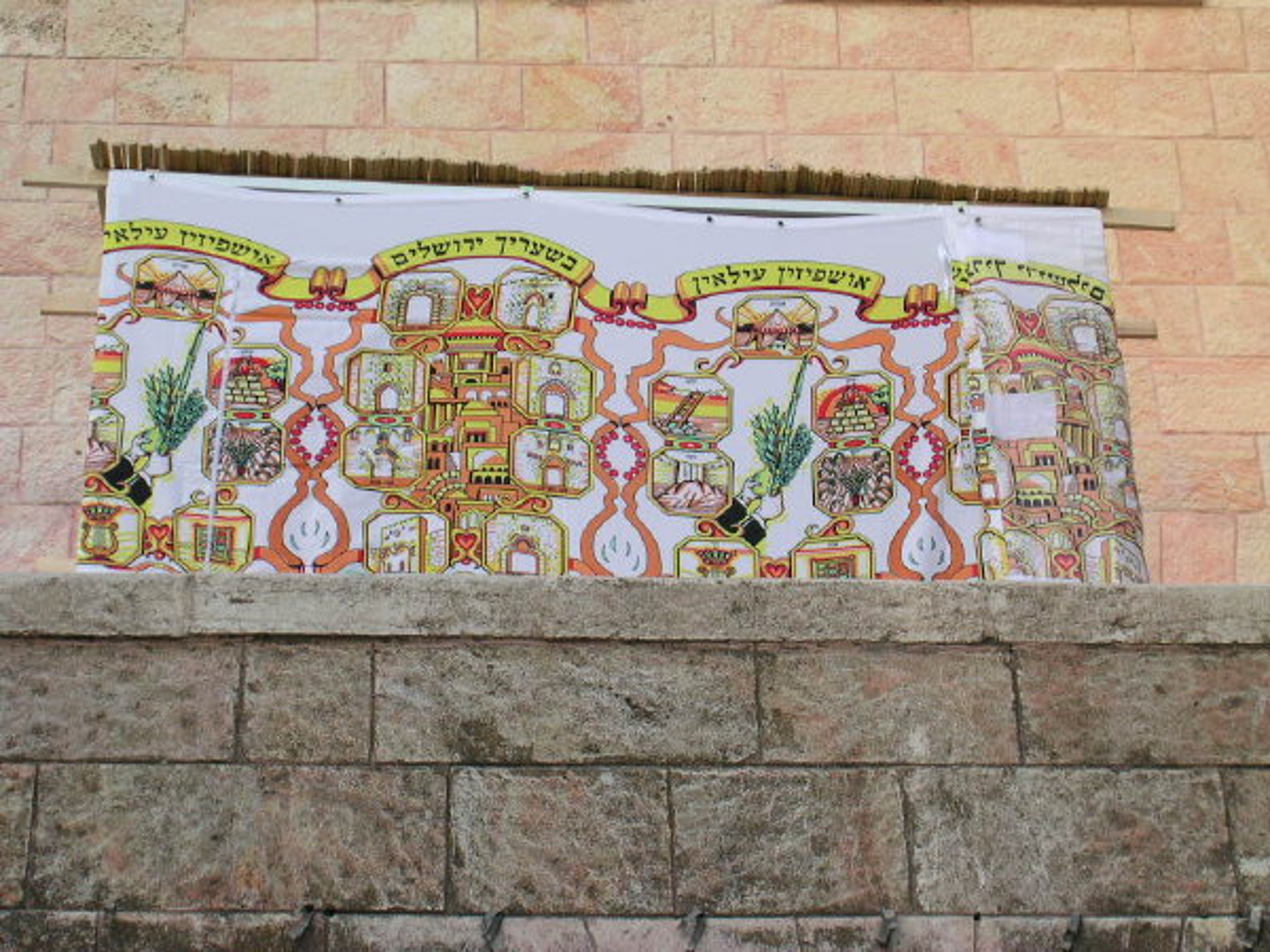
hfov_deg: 17.7
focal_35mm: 111
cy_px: 476
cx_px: 635
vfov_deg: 13.3
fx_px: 4072
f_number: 4.8
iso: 100
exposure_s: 1/33.7
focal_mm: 16.8
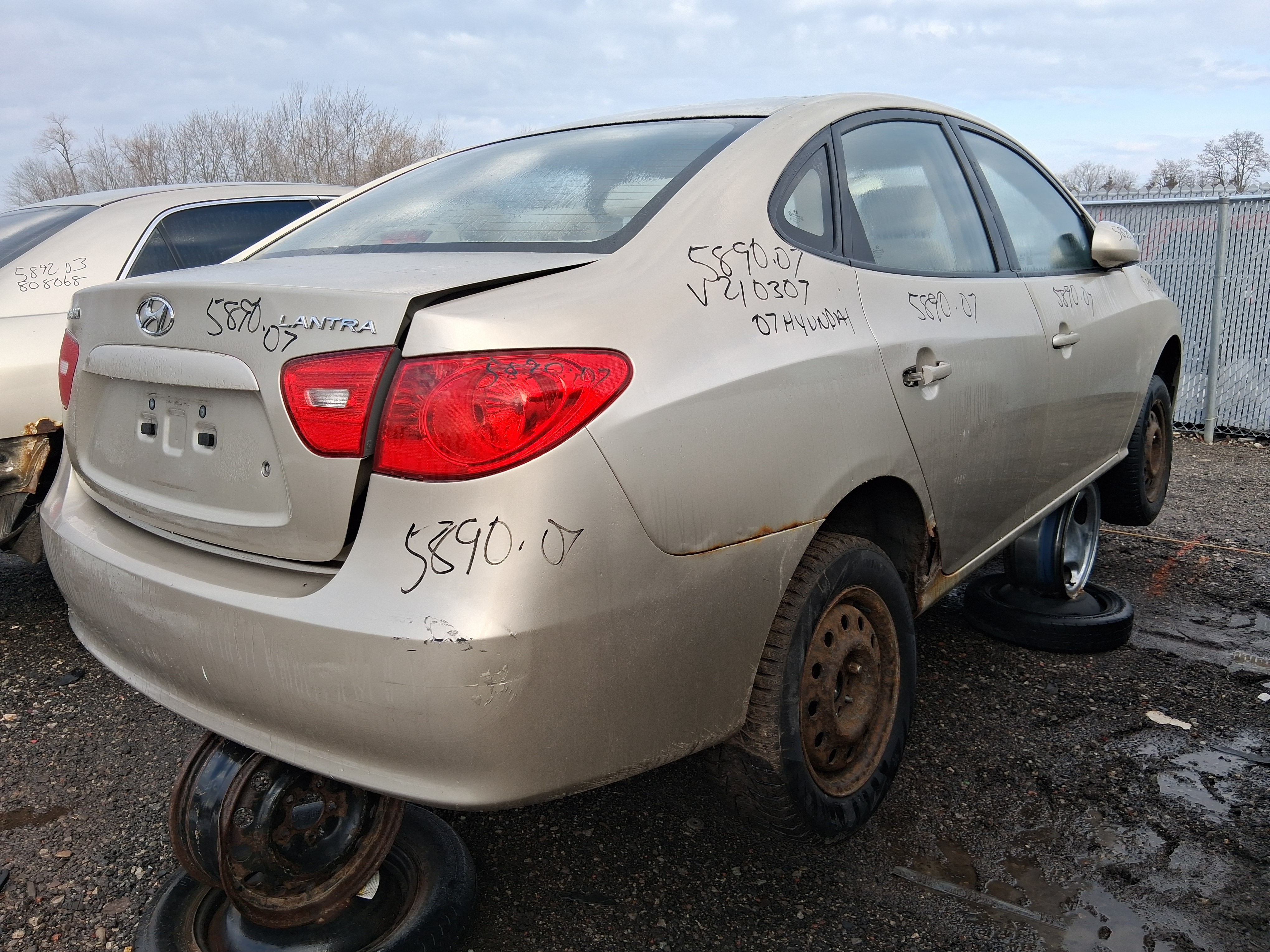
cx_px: 635
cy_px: 476
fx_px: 954
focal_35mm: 26
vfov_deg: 53.1
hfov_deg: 67.3
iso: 25
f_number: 1.8
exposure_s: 1/144
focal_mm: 3.98
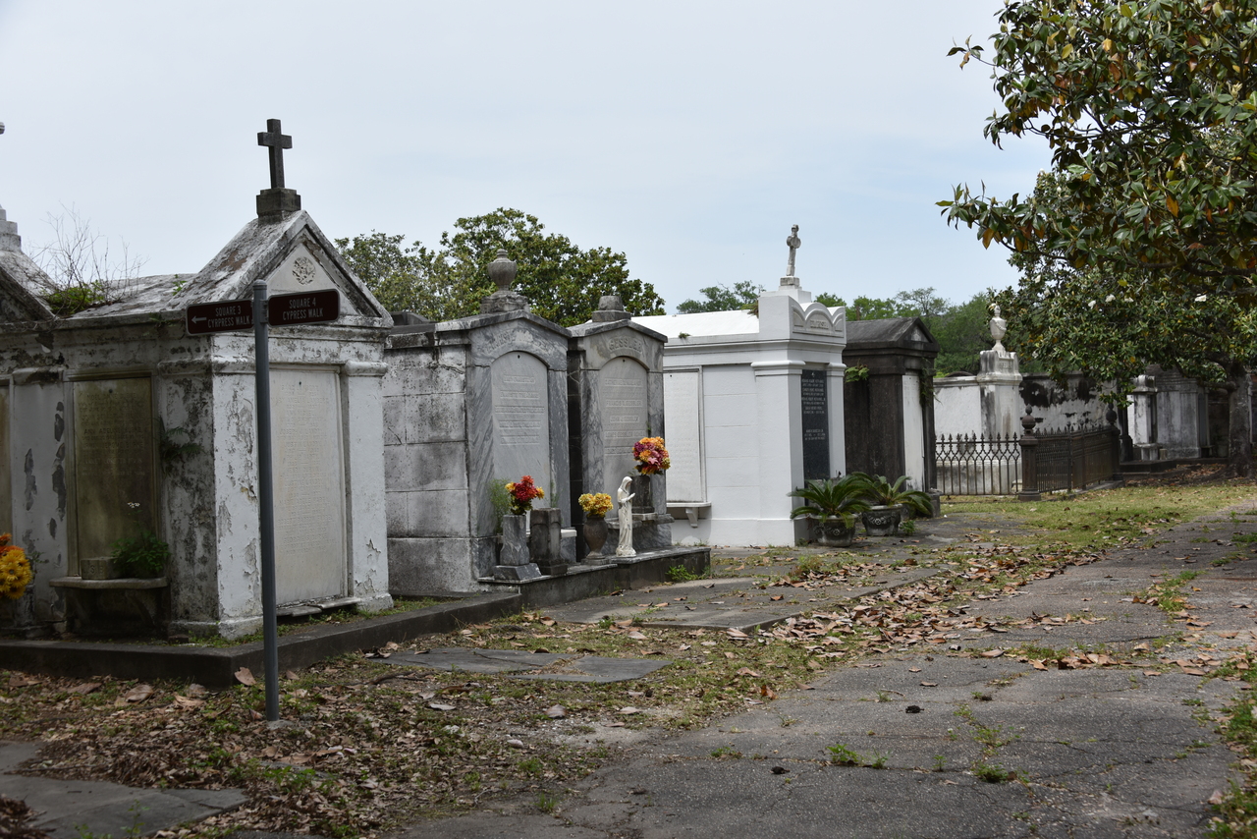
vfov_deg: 29.9
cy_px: 420
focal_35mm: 45
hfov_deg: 43.6
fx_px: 1572
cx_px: 628
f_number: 8
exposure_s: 1/250
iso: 100
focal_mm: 45
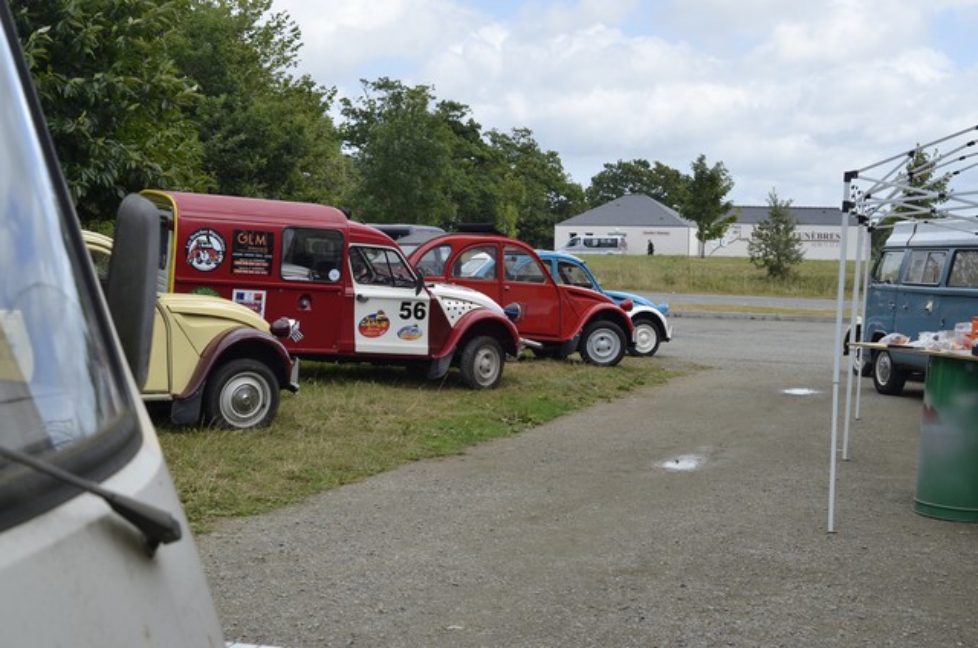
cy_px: 324
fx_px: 1423
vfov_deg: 25.6
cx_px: 489
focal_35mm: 52
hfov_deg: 37.9
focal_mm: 35
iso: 125
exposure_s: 1/250
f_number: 8
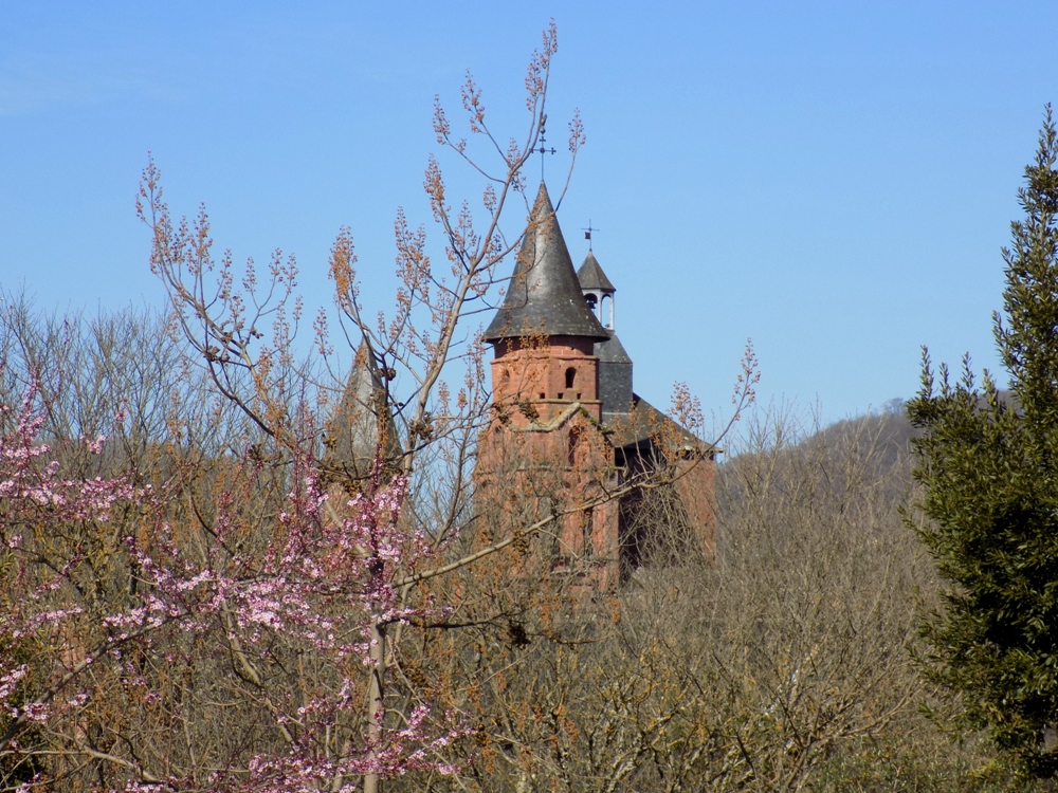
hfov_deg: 11.8
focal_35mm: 168
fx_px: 5135
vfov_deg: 8.8
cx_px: 529
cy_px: 396
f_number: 5.3
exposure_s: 1/500
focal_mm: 29.9
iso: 80
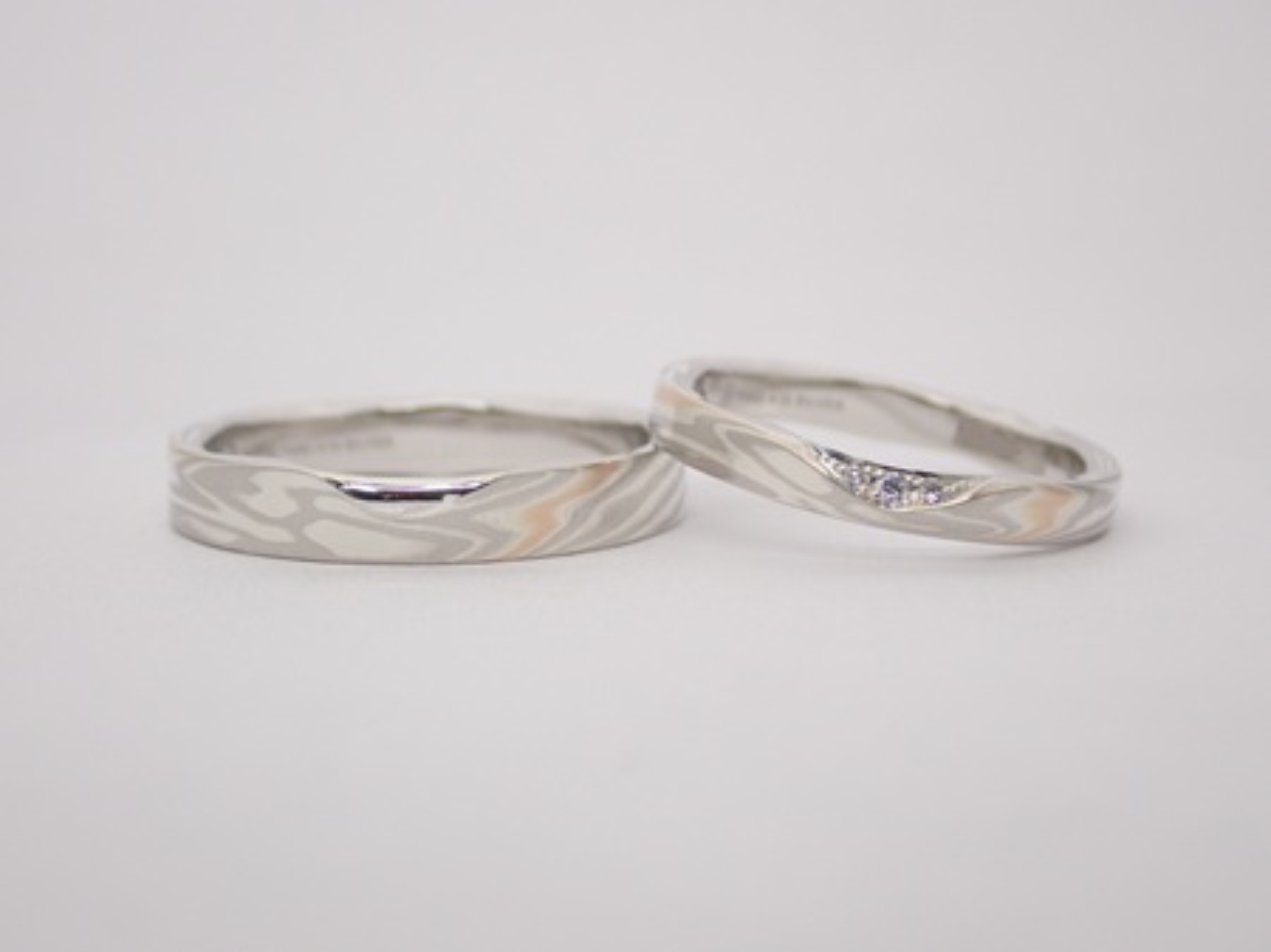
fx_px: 2606
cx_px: 636
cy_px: 476
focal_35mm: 71
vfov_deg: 20.7
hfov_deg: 27.4
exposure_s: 1/125
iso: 200
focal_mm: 12.73
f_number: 3.9
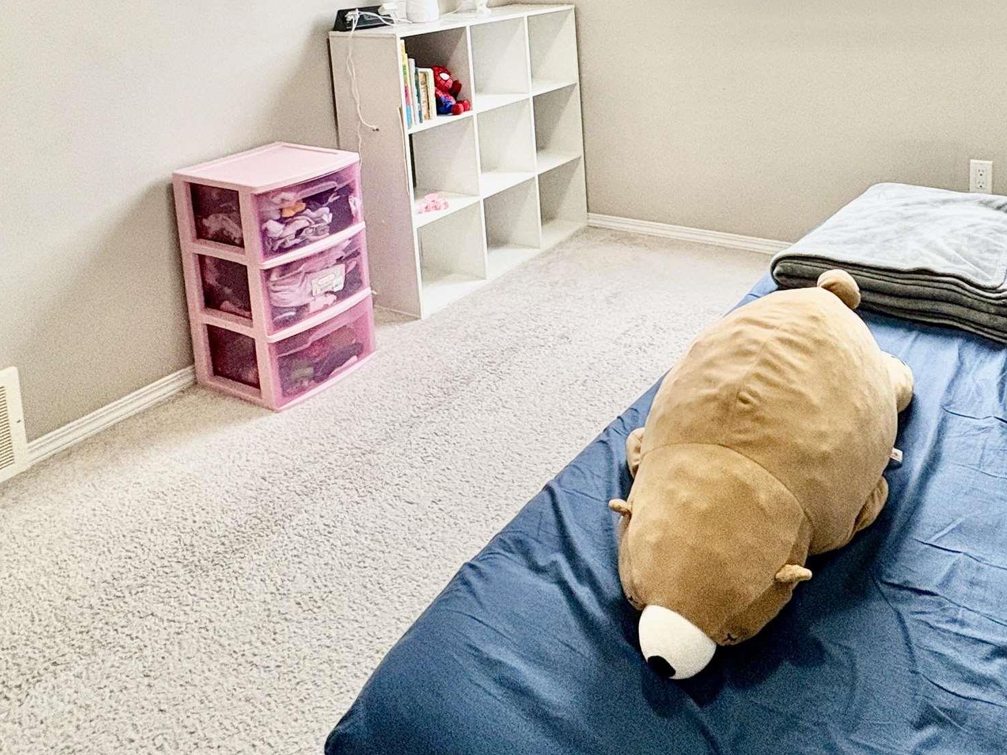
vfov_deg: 43.0
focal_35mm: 29
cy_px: 39
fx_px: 844
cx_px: 702
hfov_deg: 59.6
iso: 200
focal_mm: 2.22
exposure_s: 1/120
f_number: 2.2
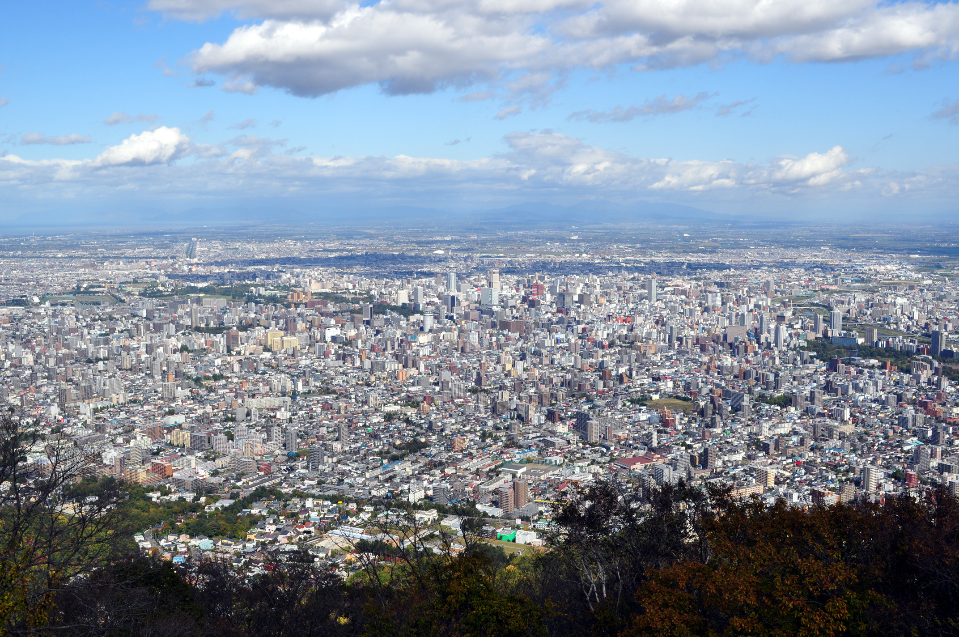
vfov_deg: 34.1
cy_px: 318
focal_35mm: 39
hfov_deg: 49.6
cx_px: 480
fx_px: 1038
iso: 200
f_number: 11
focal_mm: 26
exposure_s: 1/400
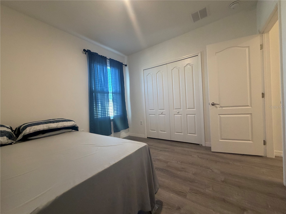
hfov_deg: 102.1
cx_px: 143
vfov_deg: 85.7
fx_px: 116
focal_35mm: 14
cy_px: 107
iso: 250
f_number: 2.2
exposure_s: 1/60
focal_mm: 2.22
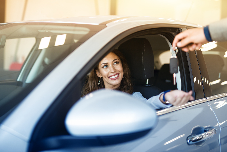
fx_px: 315
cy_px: 76
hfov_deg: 39.6
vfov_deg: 27.0
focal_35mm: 50
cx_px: 114
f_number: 1.8
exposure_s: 1/320
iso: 320
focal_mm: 50
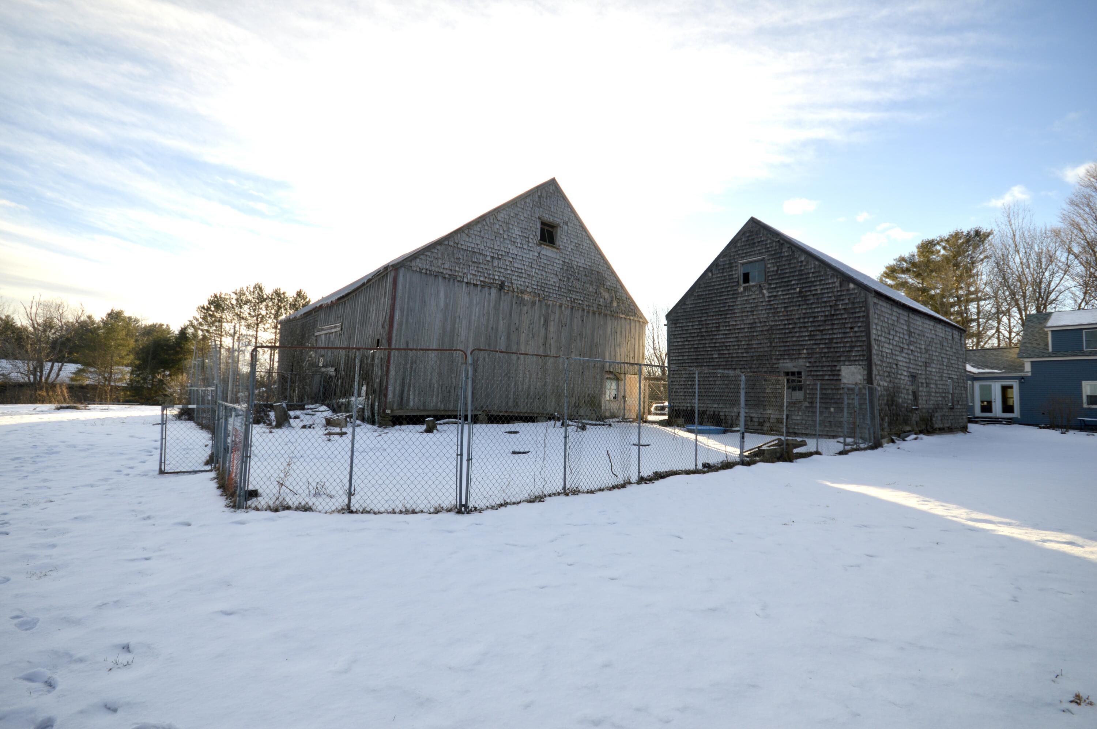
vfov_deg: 77.2
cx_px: 548
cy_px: 364
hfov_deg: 100.4
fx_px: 457
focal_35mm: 15
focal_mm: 10
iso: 100
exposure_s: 1/200
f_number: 7.1
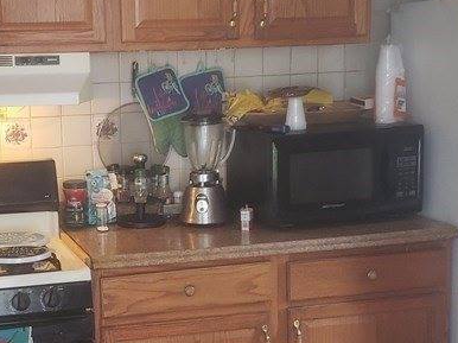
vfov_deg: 21.2
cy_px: 220
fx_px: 912
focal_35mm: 69
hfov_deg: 27.9
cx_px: 128
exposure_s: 1/60
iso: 160
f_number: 2.4
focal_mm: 4.3
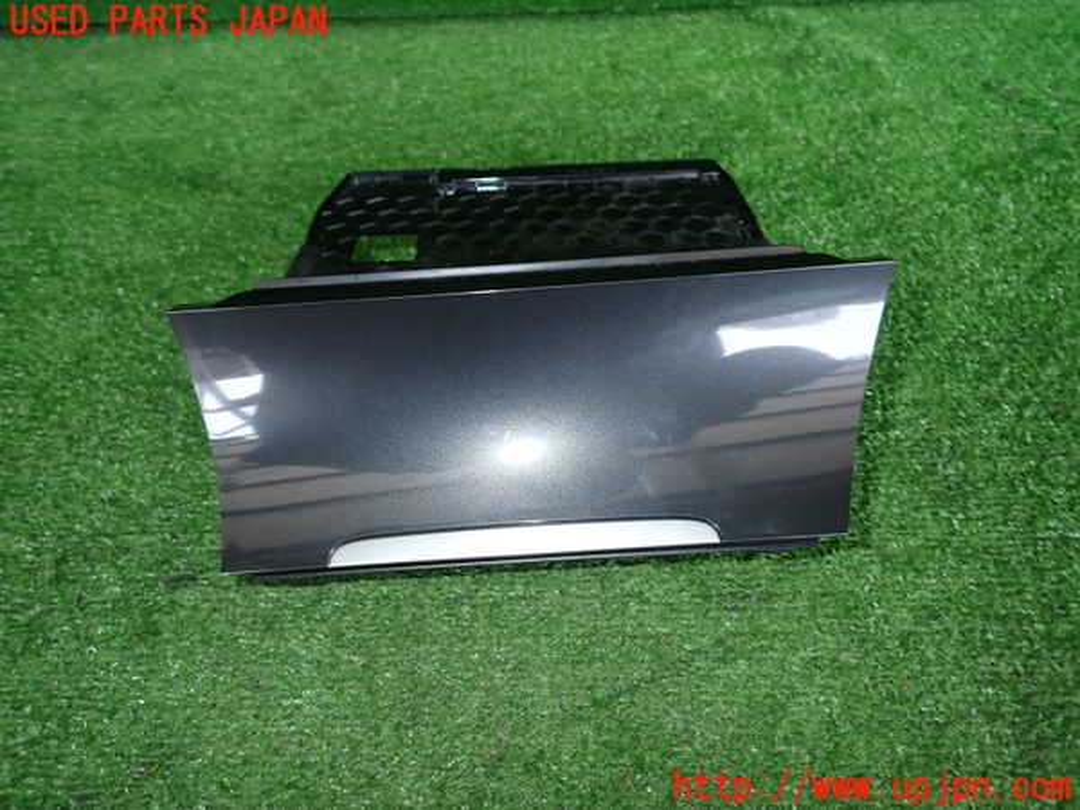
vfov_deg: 54.9
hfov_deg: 69.4
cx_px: 540
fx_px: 780
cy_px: 405
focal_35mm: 25
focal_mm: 4.5
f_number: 5.6
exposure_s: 1/30
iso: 200
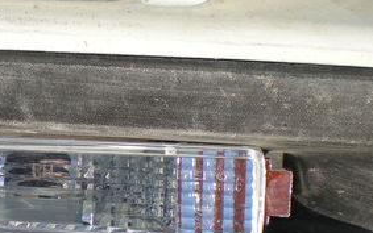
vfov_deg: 14.3
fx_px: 925
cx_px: 55
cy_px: 157
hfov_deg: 22.4
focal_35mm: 91
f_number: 4.6
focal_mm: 6.3
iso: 64
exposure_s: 1/365
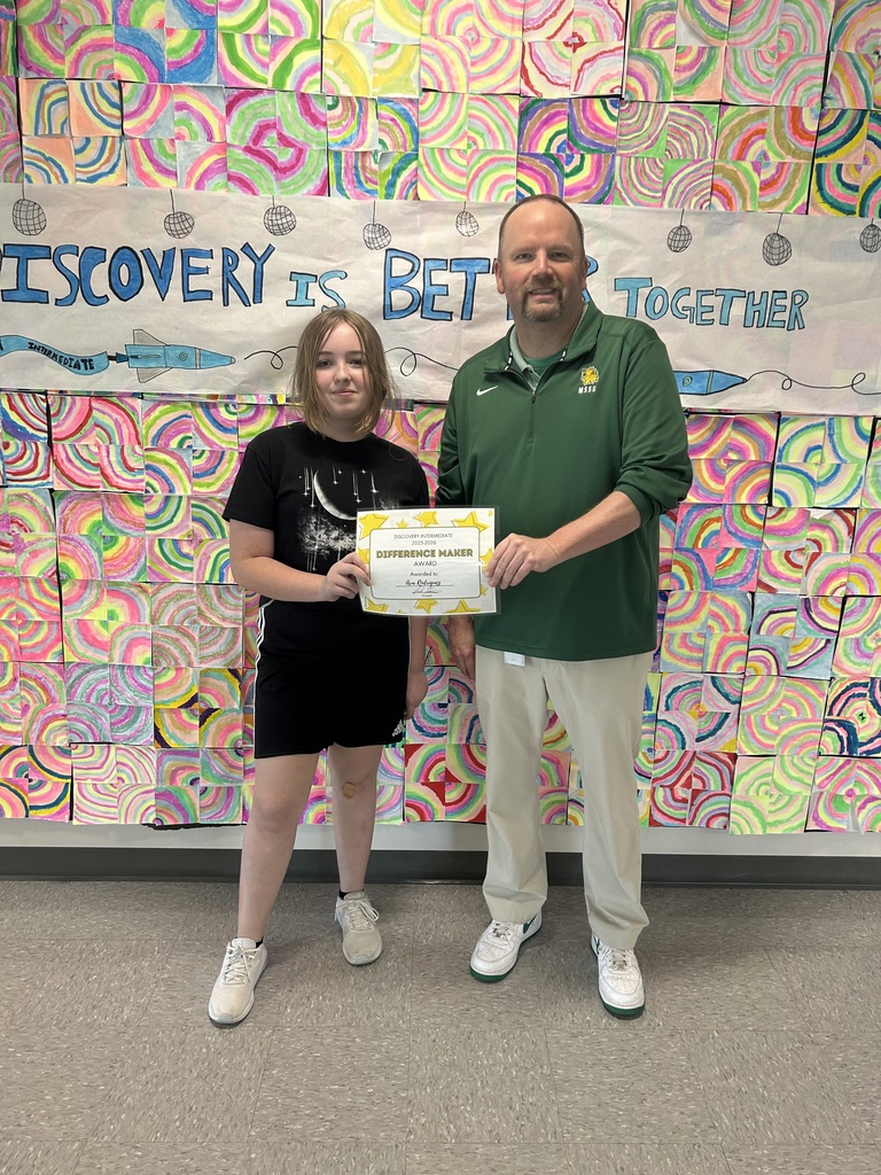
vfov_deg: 67.3
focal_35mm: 26
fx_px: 882
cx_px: 440
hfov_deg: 53.1
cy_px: 588
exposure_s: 1/120
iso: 100
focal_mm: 5.7
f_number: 1.5
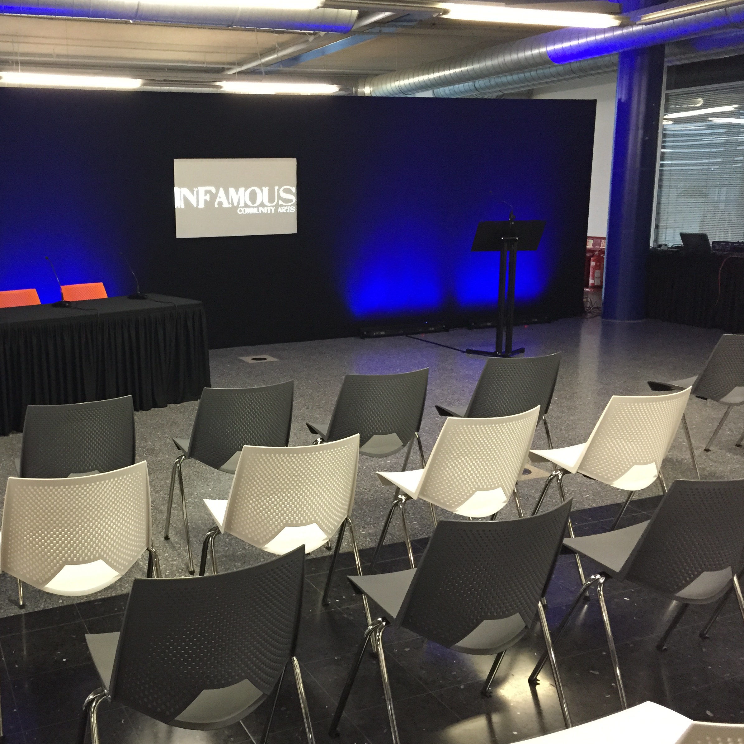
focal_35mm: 35
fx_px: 851
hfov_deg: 46.4
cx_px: 244
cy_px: 375
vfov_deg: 47.2
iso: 250
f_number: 2.2
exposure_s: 1/30
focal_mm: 4.15
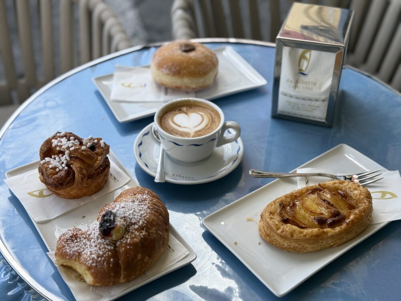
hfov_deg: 39.7
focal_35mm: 48
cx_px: 200
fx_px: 556
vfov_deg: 30.3
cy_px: 150
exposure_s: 1/687
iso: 64
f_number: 1.78
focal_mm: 6.76
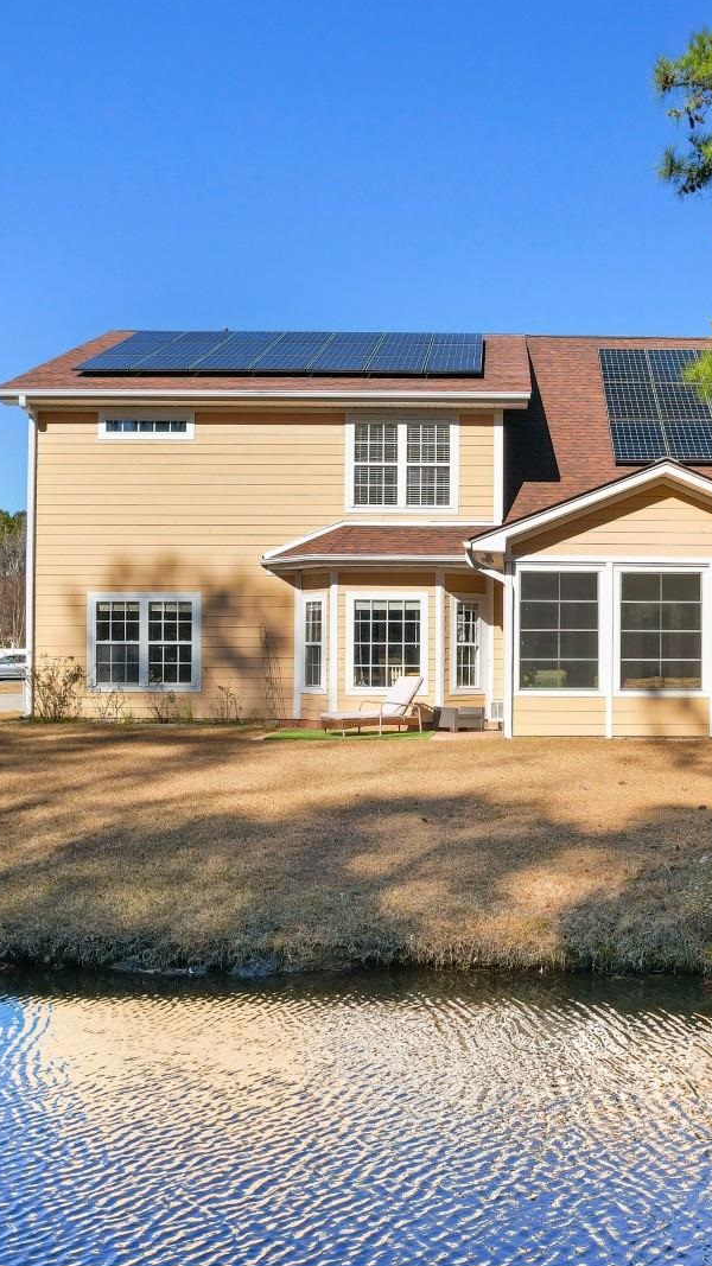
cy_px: 634
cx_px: 525
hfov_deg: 33.1
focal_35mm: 35
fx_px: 1175
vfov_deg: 56.6
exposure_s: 1/640
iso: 100
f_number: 2.8
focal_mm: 8.38
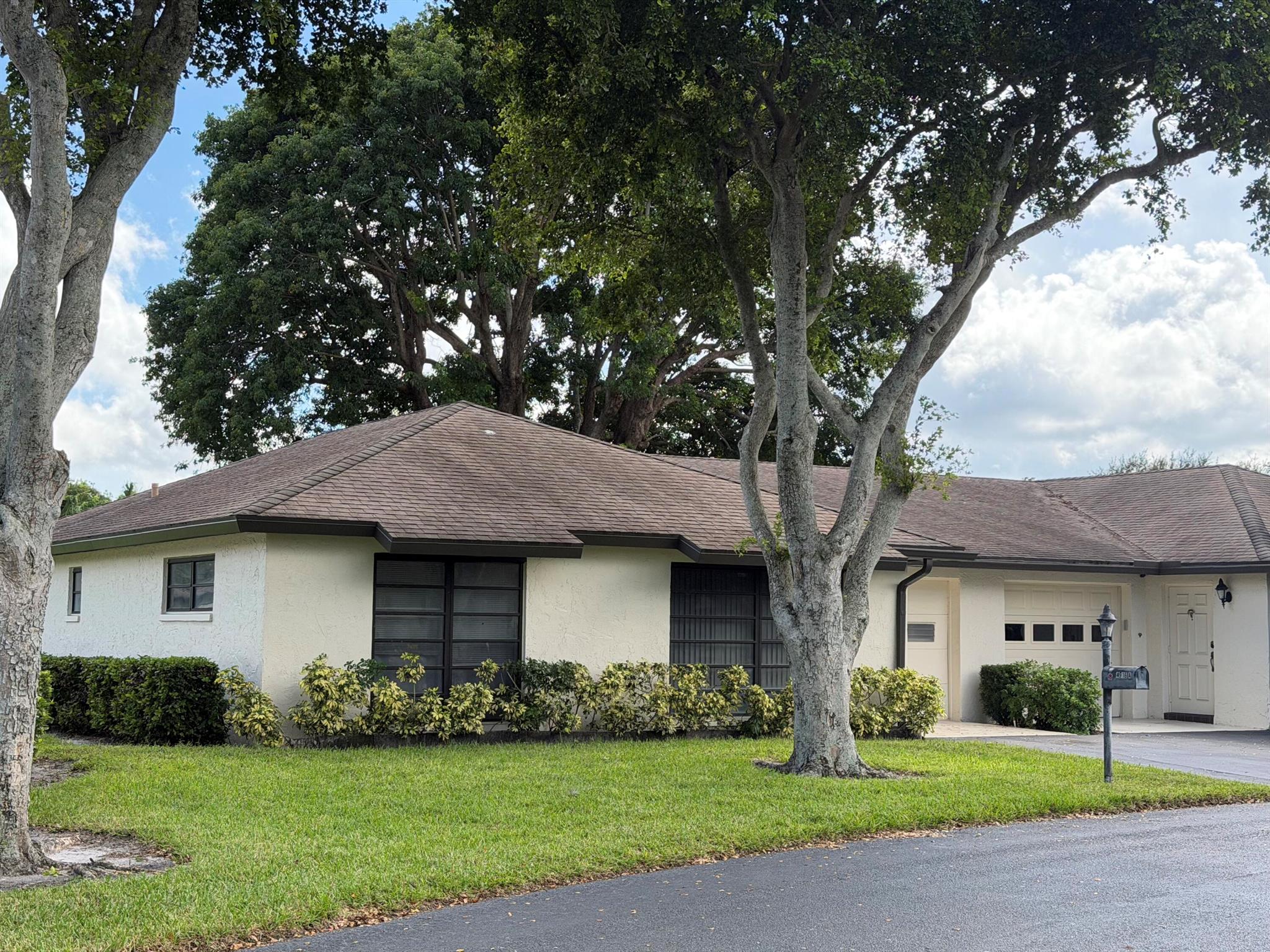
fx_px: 1761
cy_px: 476
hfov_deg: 39.7
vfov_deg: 30.3
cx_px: 635
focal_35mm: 48
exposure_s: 1/1678
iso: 80
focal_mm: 6.76
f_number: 1.78
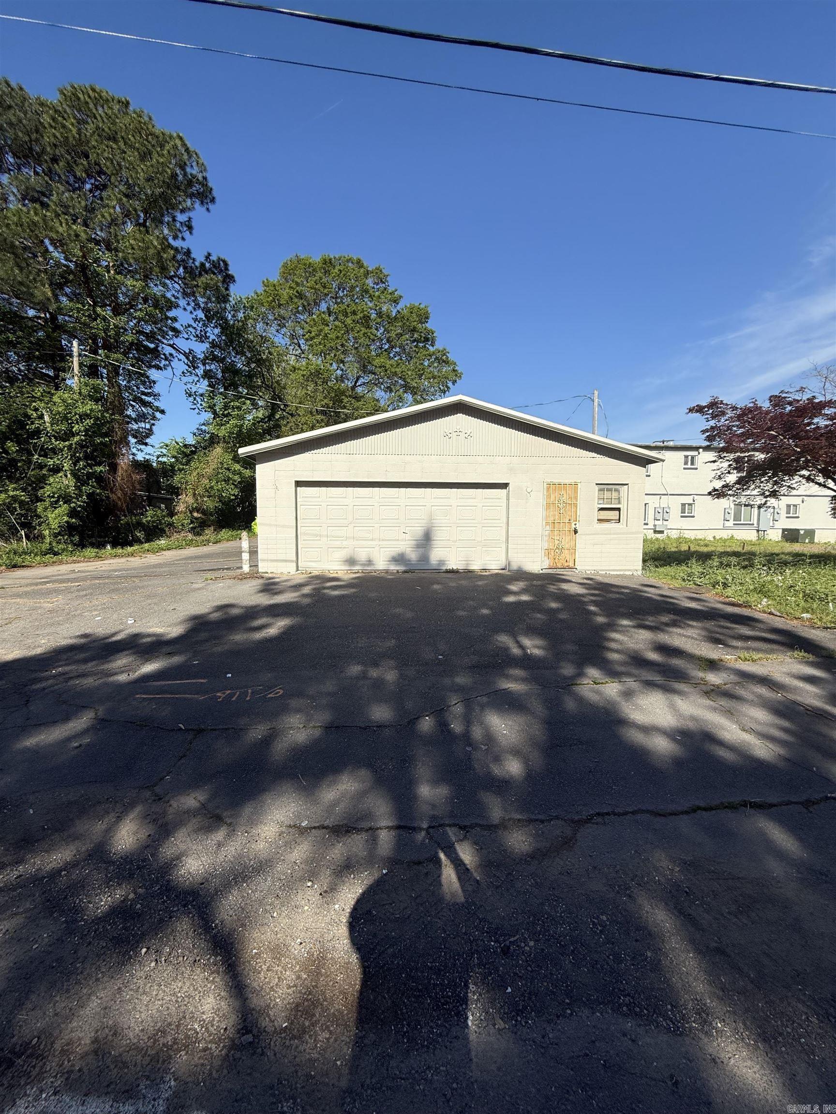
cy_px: 557
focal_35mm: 14
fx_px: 451
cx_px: 418
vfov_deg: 102.1
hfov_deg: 85.7
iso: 50
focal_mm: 2.22
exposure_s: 1/3289
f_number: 2.2
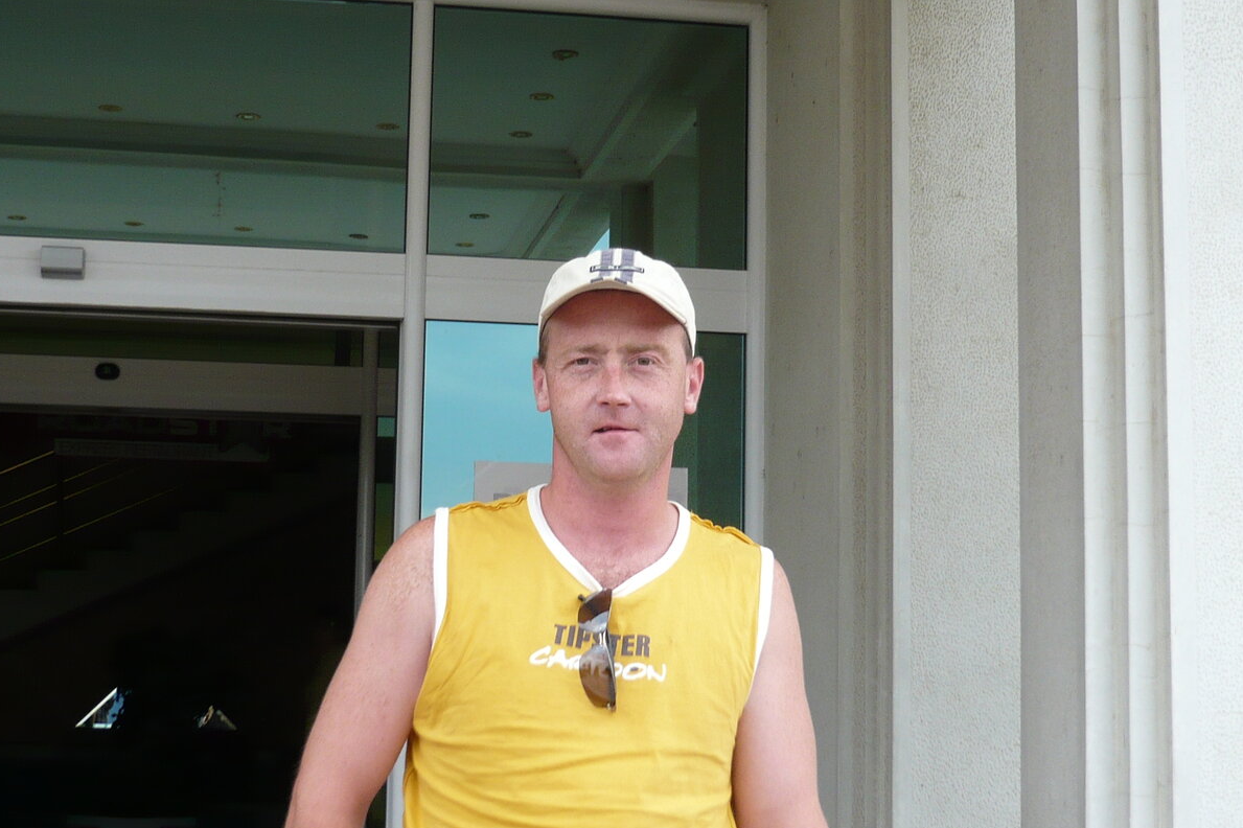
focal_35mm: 63
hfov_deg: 31.9
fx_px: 2175
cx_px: 619
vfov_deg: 21.6
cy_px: 402
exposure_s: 1/80
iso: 100
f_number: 3.3
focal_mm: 6.6
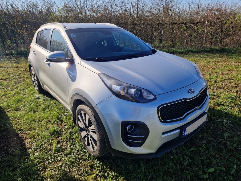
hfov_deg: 73.9
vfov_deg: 58.9
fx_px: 160
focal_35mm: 23
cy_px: 90
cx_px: 120
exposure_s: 1/1580
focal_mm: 5.4
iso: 50
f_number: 1.8
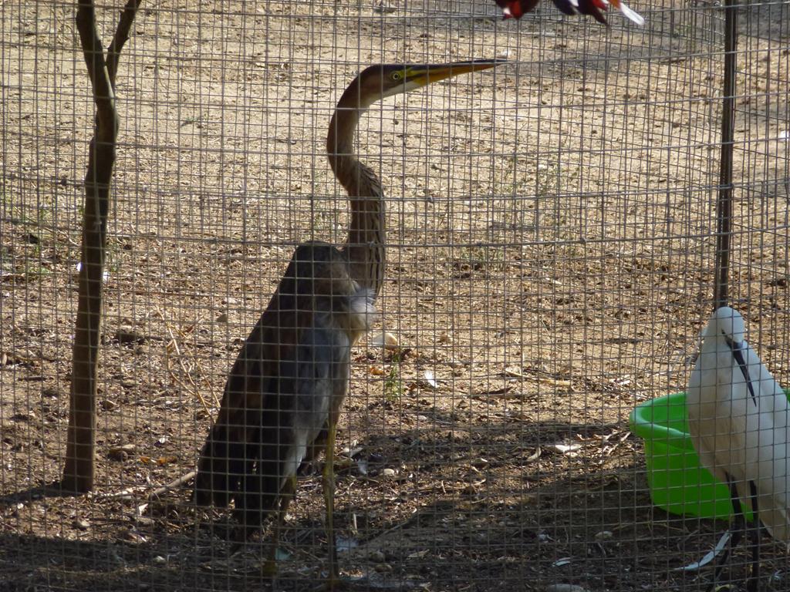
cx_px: 395
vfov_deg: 4.9
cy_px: 296
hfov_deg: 6.5
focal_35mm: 304
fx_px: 6938
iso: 200
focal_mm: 54.5
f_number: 5.7
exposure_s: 1/400
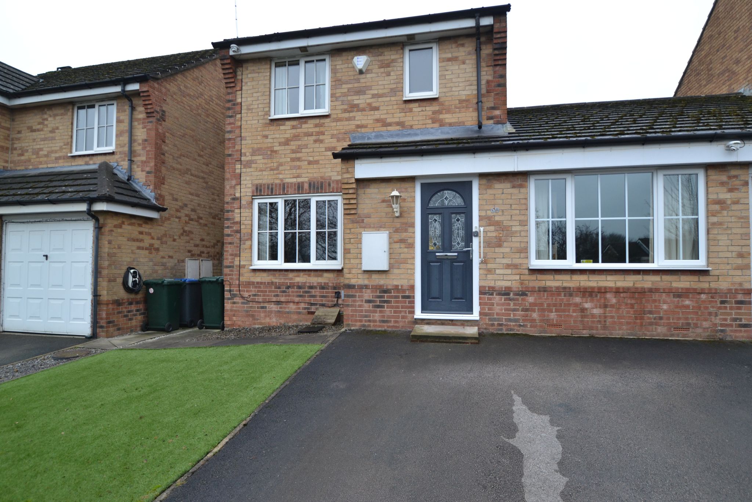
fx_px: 407
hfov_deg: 85.4
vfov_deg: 63.2
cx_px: 376
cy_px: 251
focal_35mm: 20
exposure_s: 1/60
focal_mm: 13
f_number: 4
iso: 400
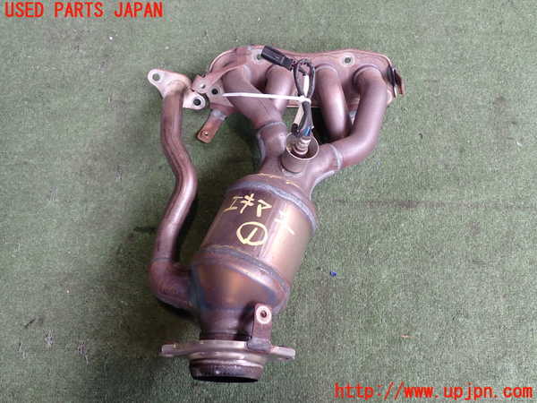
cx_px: 268
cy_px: 202
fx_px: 465
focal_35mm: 30
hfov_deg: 60.0
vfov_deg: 46.8
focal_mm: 5.4
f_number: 2.3
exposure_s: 1/100
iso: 200
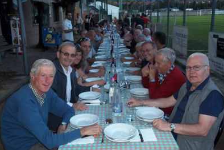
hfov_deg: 50.7
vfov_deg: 35.1
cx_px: 112
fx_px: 237
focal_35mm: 38
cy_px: 74
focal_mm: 6.5
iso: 250
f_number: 3.1
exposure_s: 1/30
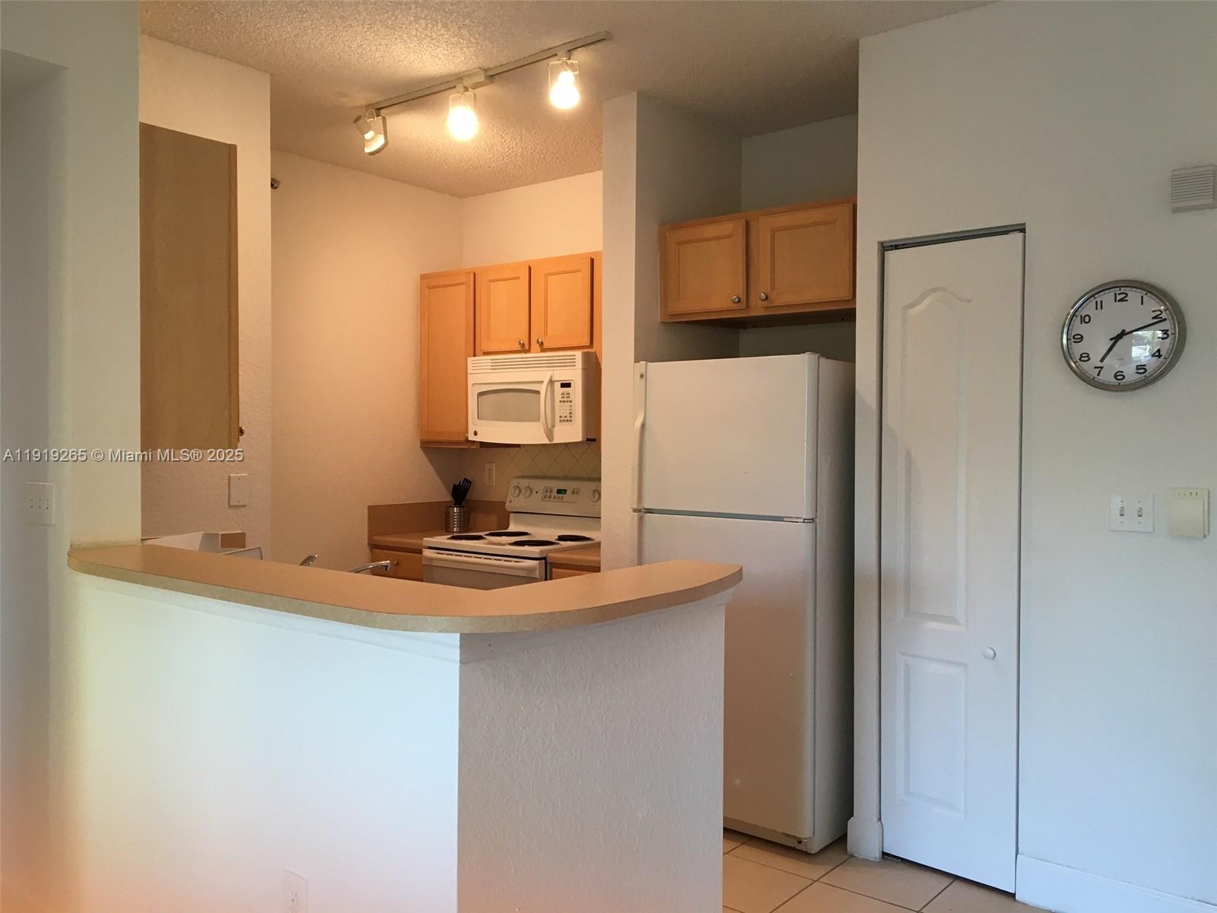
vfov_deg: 48.2
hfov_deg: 61.7
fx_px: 1020
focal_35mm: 29
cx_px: 608
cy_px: 456
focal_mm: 4.15
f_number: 2.2
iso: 64
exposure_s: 1/30
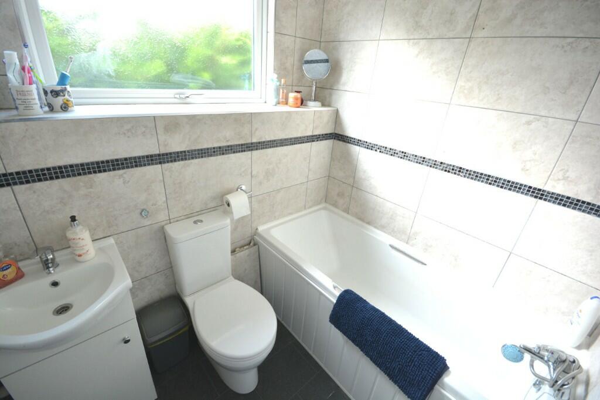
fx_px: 250
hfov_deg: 100.4
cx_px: 300
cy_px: 200
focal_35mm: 15
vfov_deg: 77.3
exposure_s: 1/25
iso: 400
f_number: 8
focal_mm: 10
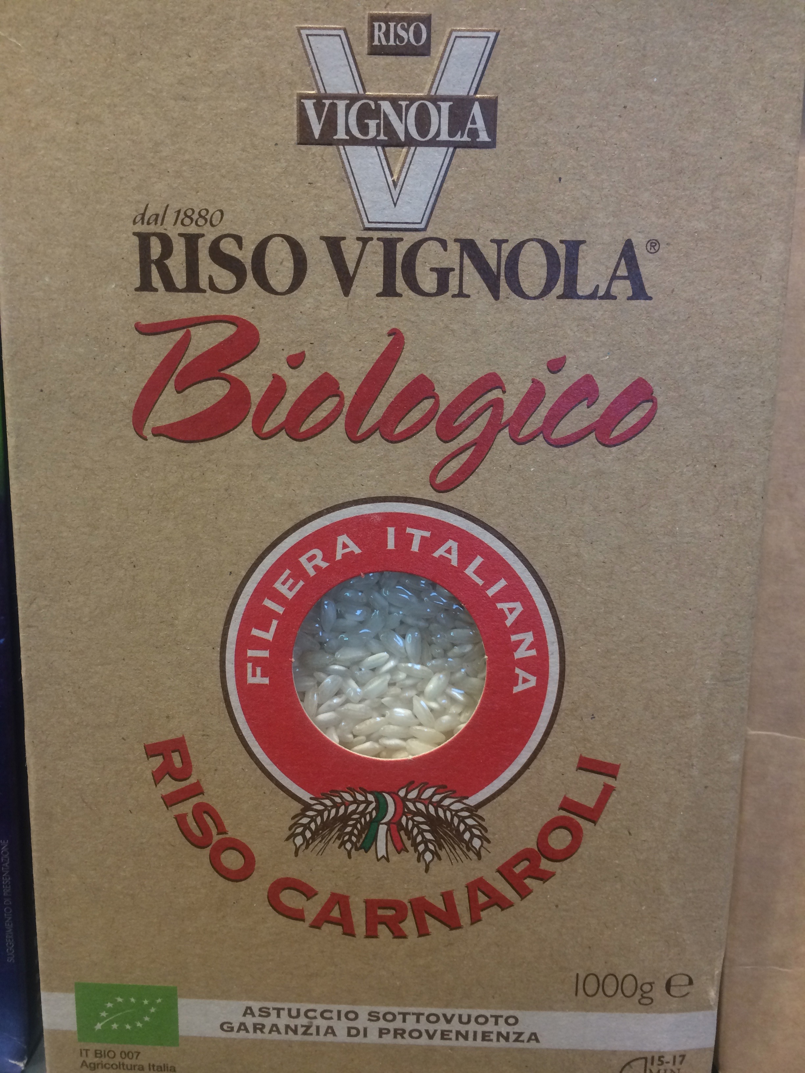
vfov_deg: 61.7
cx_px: 402
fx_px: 899
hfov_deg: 48.2
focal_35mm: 29
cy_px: 536
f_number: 2.2
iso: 125
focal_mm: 4.15
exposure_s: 1/33
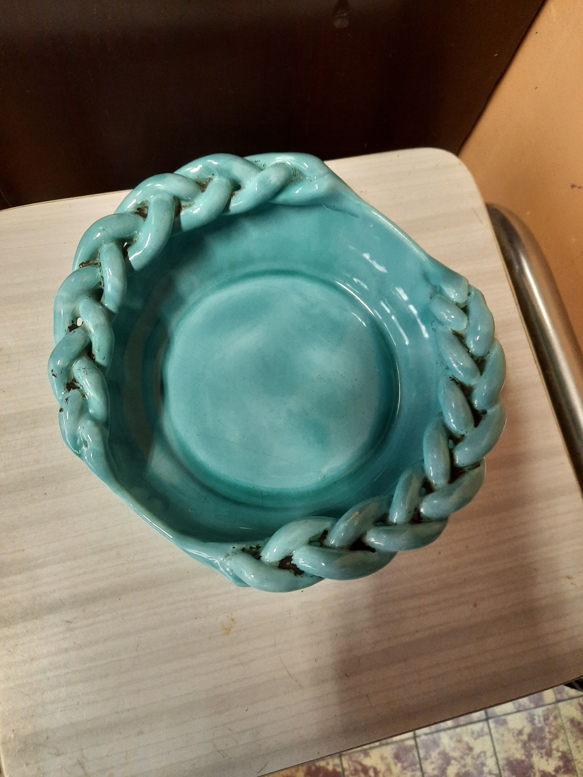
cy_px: 388
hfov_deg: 54.9
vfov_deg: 69.4
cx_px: 292
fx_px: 561
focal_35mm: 25
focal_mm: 4.6
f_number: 2
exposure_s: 1/33
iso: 320
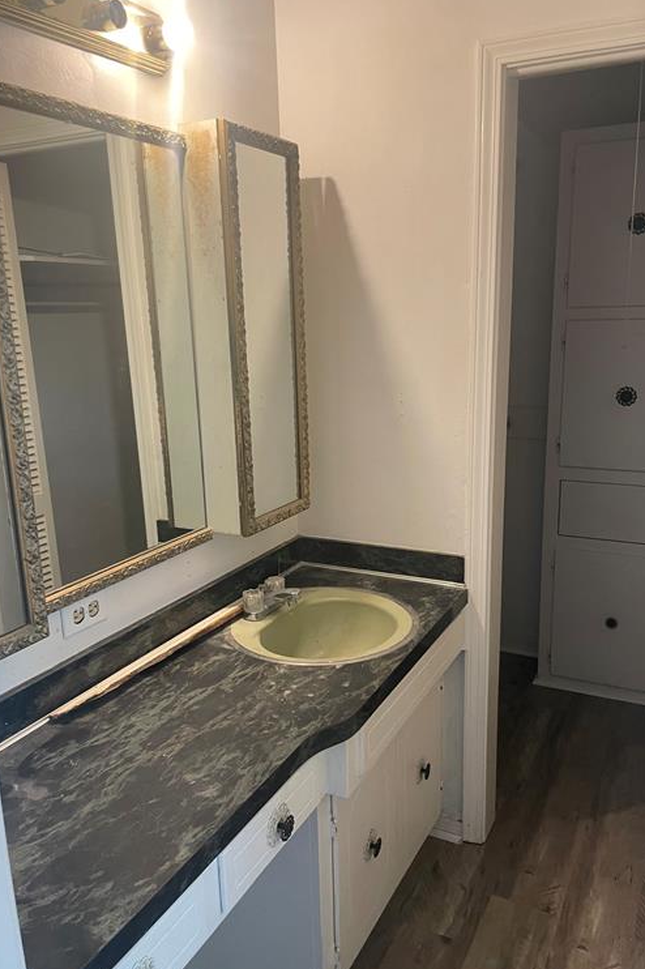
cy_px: 487
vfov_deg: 65.5
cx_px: 339
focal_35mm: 28
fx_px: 753
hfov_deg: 46.3
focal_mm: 4.2
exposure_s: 1/60
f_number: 1.6
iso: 160
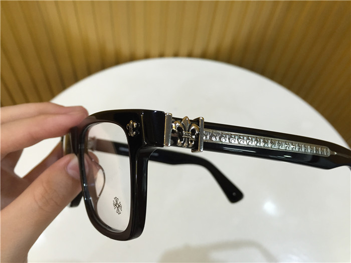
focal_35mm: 29
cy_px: 132
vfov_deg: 48.2
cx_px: 176
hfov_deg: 61.7
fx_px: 294
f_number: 2.2
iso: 160
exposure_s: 1/33
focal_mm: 4.15
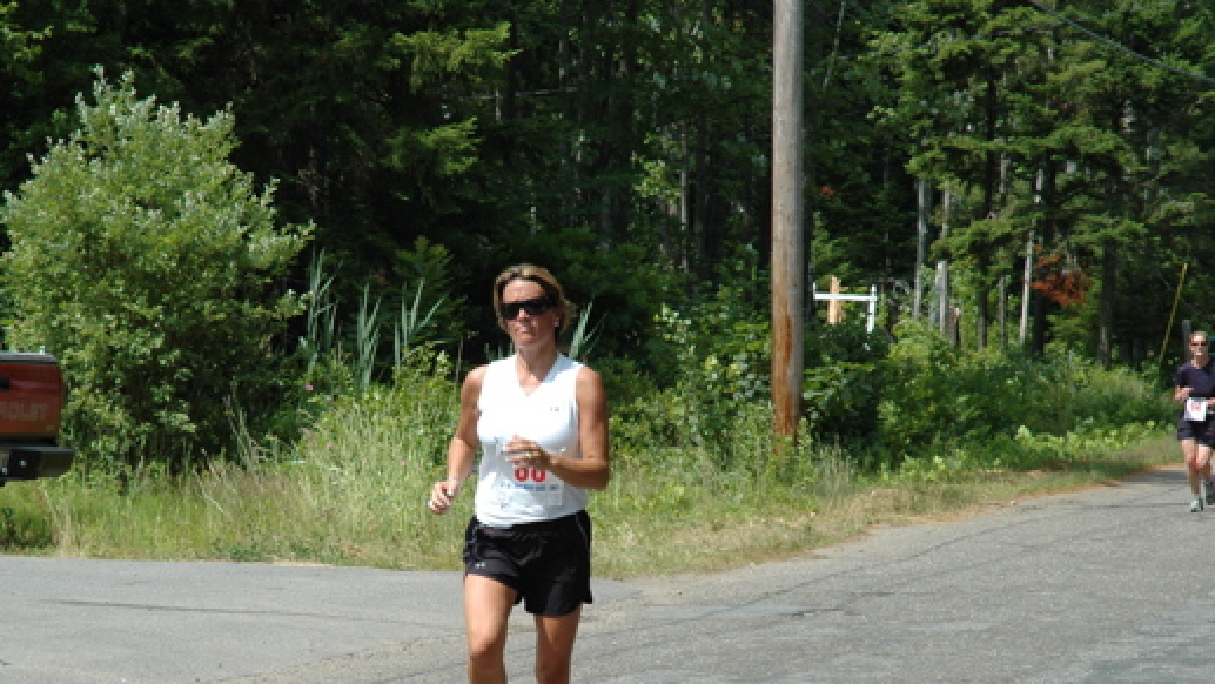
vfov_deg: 8.9
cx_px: 531
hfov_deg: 15.8
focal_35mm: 136
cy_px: 495
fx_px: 4382
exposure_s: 1/250
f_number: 8
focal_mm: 70
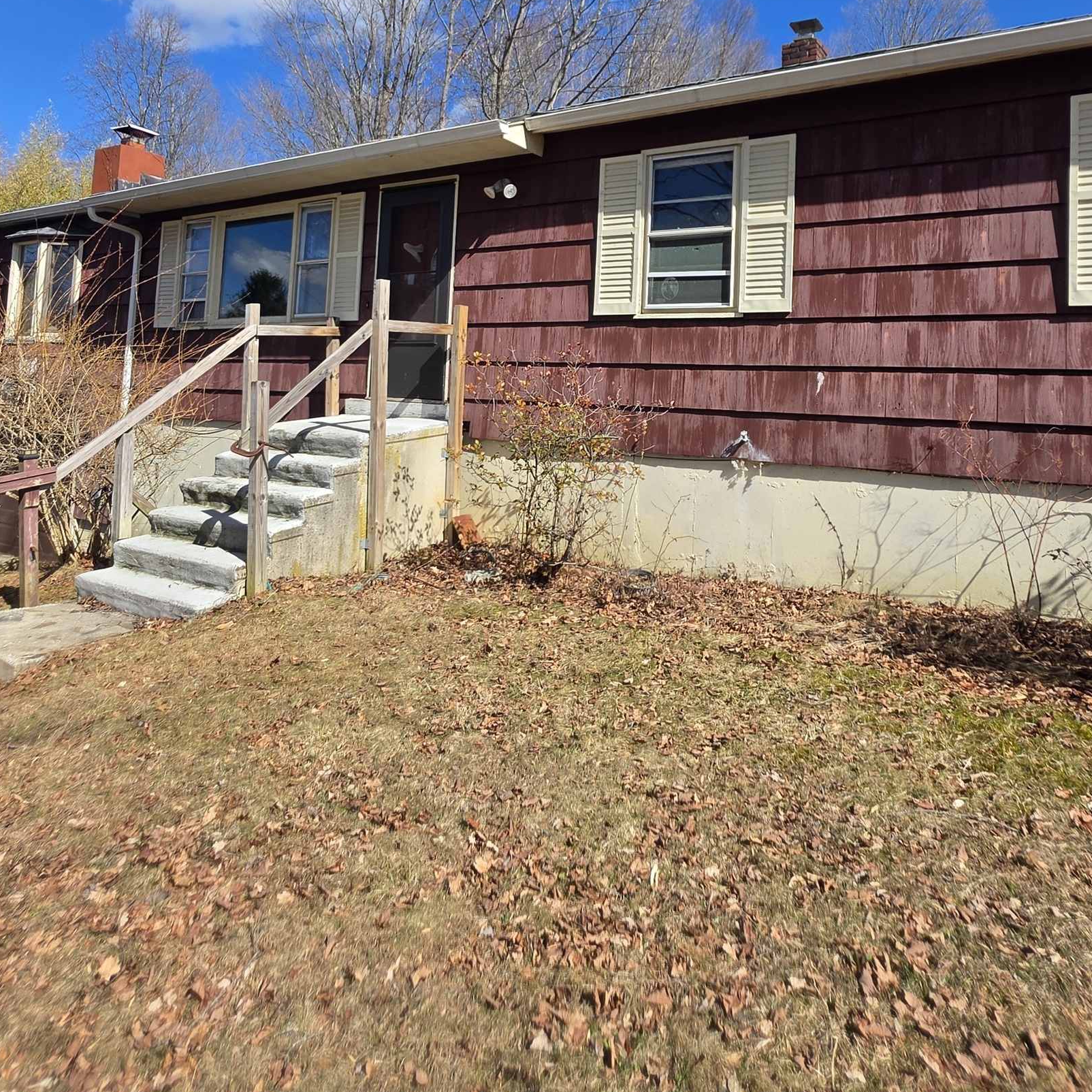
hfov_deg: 69.6
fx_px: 785
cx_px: 564
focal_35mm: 22
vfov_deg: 67.2
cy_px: 339
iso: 32
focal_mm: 2.2
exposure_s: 1/1437
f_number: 1.9
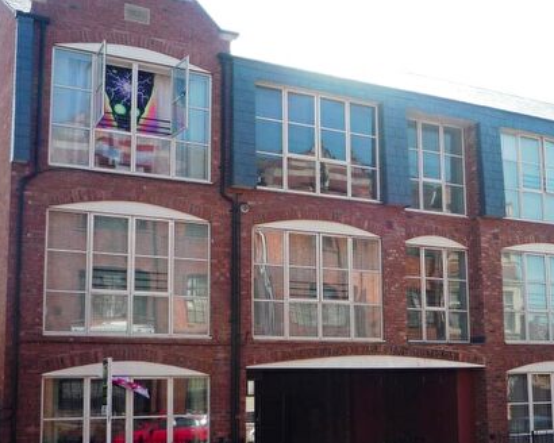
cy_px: 288
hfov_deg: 36.8
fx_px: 820
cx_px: 381
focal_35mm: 50
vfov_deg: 30.1
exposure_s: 1/250
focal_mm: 5.2
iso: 100
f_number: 4
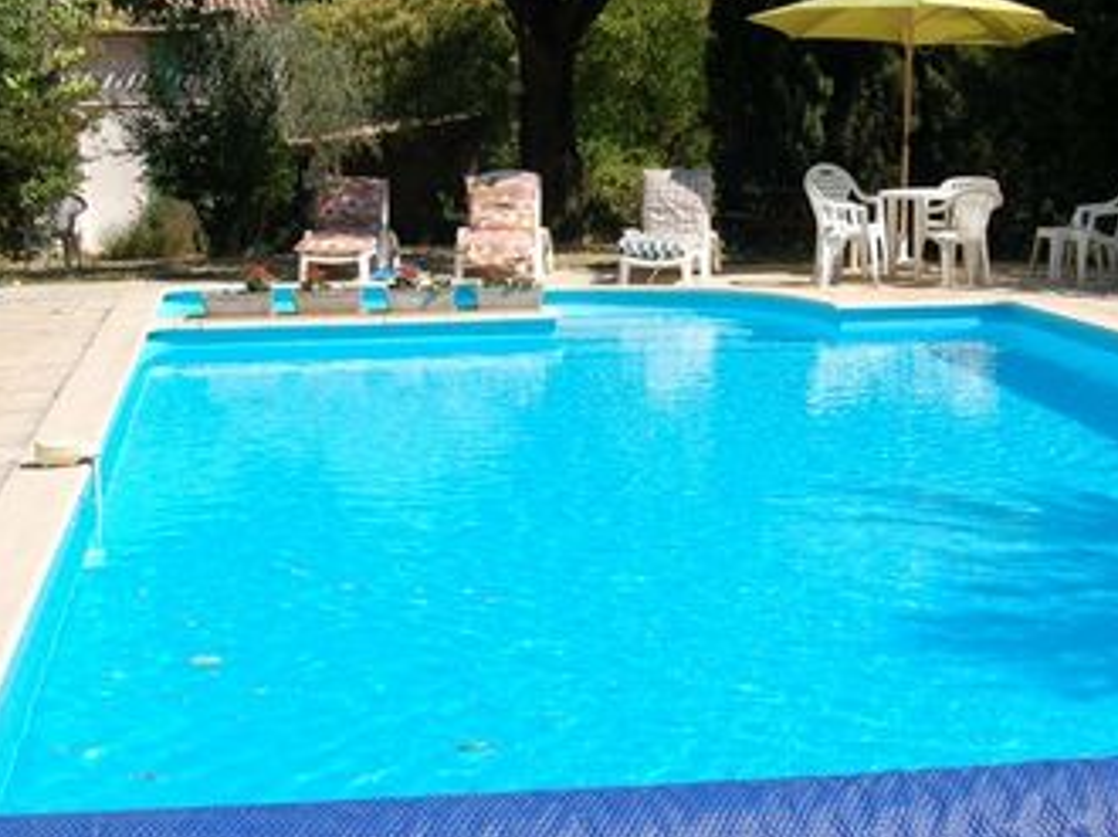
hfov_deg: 27.7
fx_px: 2259
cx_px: 678
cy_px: 300
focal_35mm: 70
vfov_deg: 20.9
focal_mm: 32
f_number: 9
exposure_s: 1/320
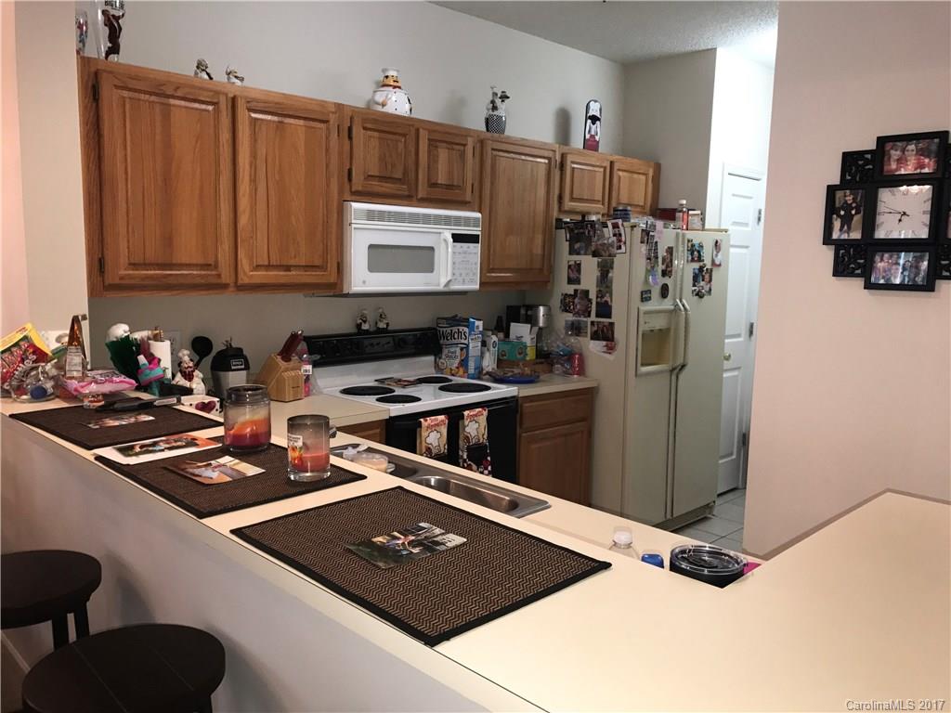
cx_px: 476
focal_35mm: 28
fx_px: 769
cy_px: 356
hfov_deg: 63.4
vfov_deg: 49.7
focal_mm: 3.99
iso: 50
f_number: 1.8
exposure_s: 1/30
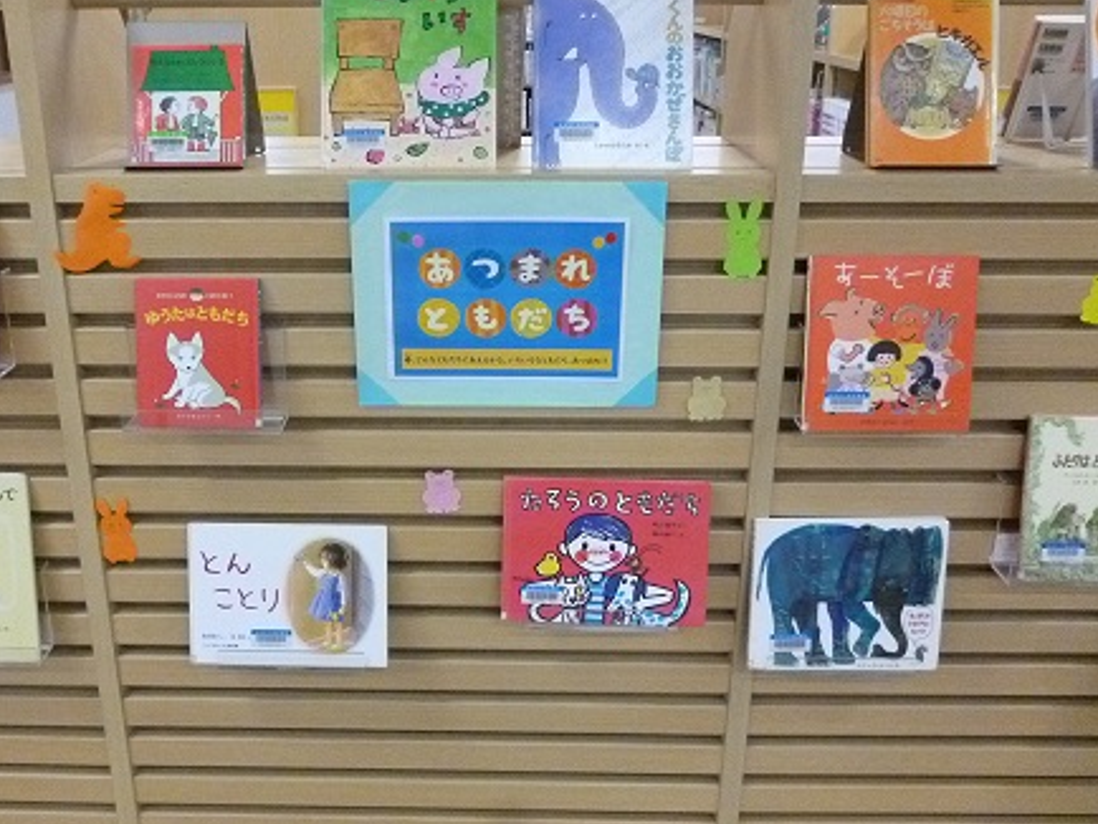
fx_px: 1047
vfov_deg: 42.9
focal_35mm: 33
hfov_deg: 55.1
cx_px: 466
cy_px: 374
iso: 800
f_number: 3.1
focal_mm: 5
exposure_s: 1/100
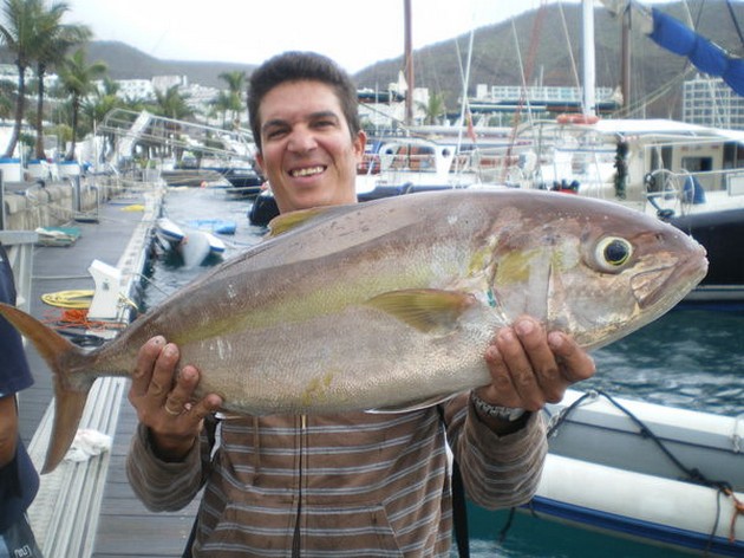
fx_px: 773
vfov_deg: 39.6
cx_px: 372
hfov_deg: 51.4
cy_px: 279
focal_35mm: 36
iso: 50
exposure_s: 1/50
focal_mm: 6.3
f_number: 3.1
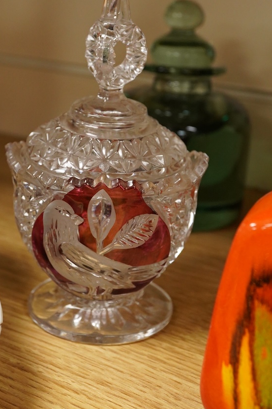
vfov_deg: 32.9
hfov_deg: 22.2
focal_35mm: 61
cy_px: 183
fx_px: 692
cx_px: 127
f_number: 9
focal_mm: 30
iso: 2500
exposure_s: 1/160
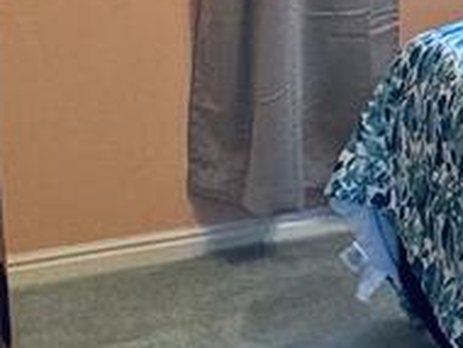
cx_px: 916
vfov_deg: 13.4
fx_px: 1420
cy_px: -122
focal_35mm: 106
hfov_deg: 15.1
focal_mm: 2.22
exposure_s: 1/120
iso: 160
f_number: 2.2
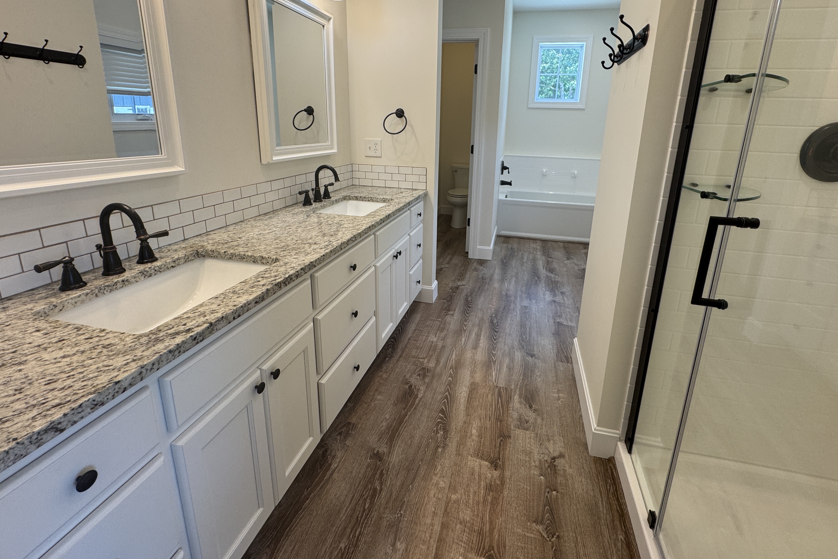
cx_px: 444
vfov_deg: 72.8
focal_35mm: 16
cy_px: 219
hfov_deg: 96.6
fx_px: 372
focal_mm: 2.22
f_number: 2.2
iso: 80
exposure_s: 1/120
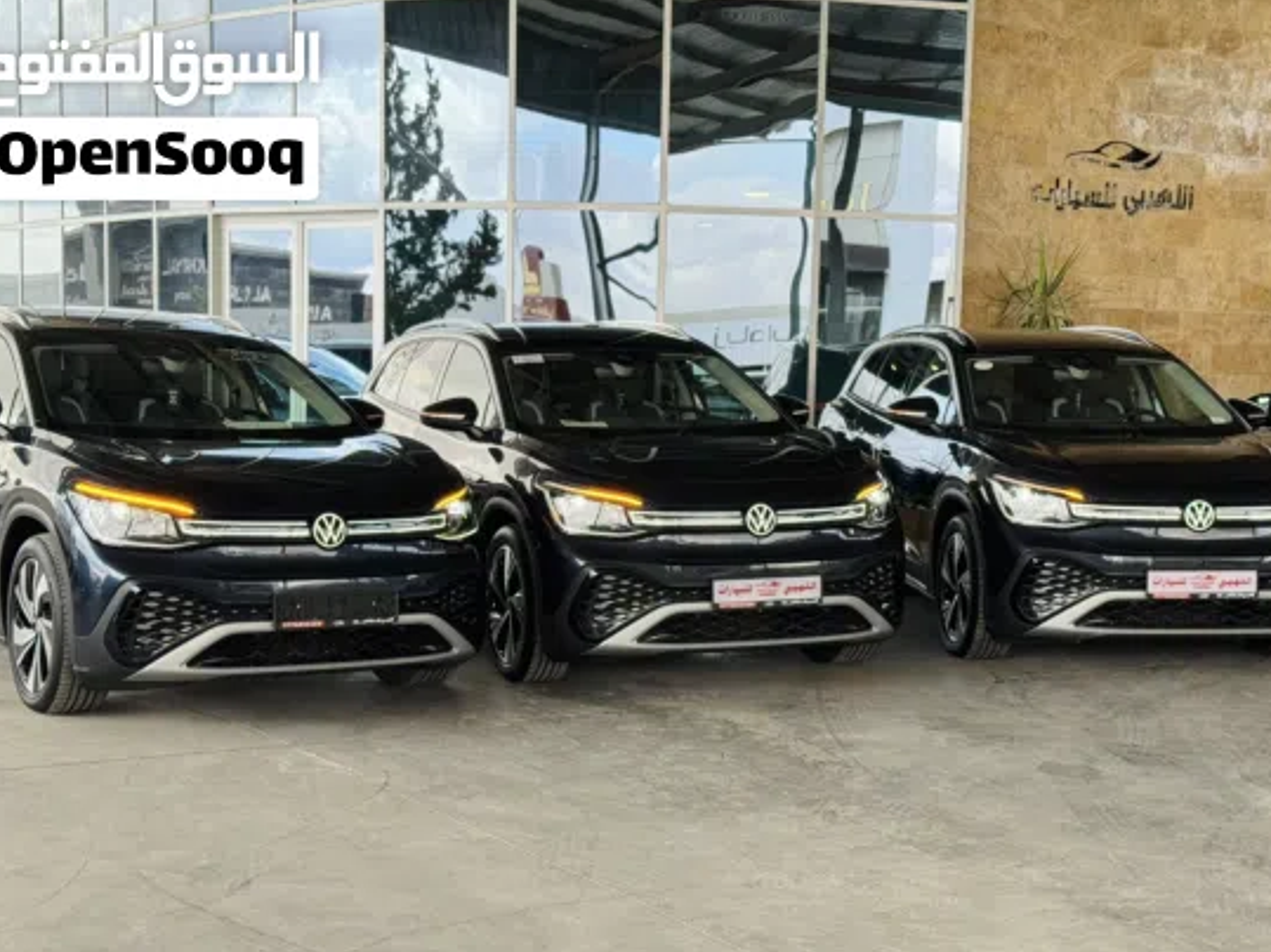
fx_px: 2092
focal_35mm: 57
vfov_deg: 25.6
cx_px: 674
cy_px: 540
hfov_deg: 33.8
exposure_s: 1/527
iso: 64
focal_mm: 6.76
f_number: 1.78
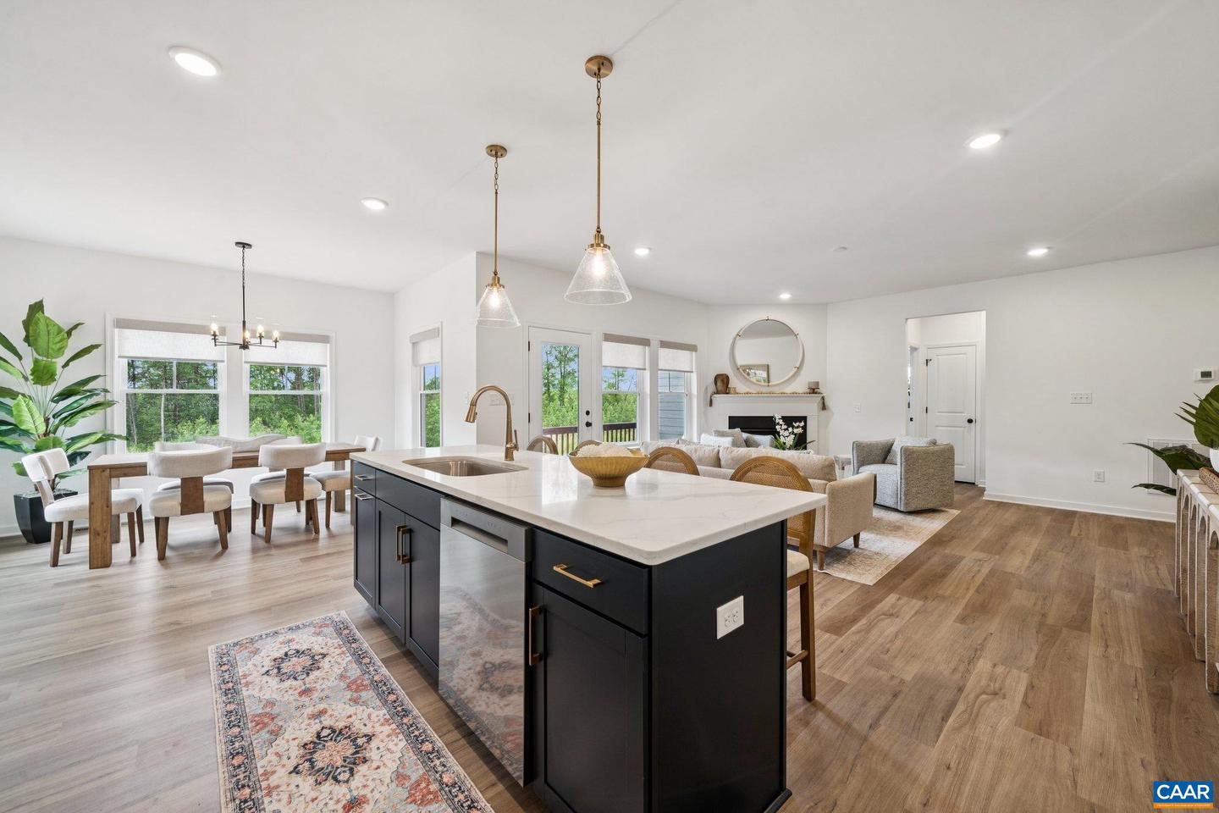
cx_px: 610
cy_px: 406
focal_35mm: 13
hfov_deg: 108.3
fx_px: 440
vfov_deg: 85.4
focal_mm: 13
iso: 160
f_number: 8
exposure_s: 1/13
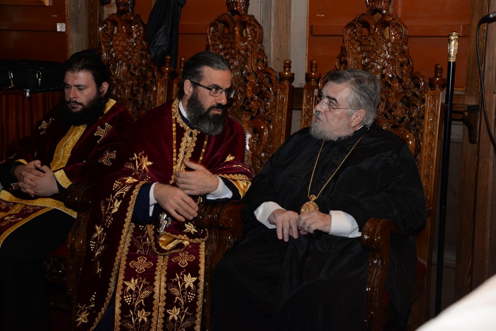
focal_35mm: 70
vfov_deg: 19.5
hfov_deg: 28.8
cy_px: 166
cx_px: 248
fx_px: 965
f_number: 7.1
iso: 1000
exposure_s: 1/30
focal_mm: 70
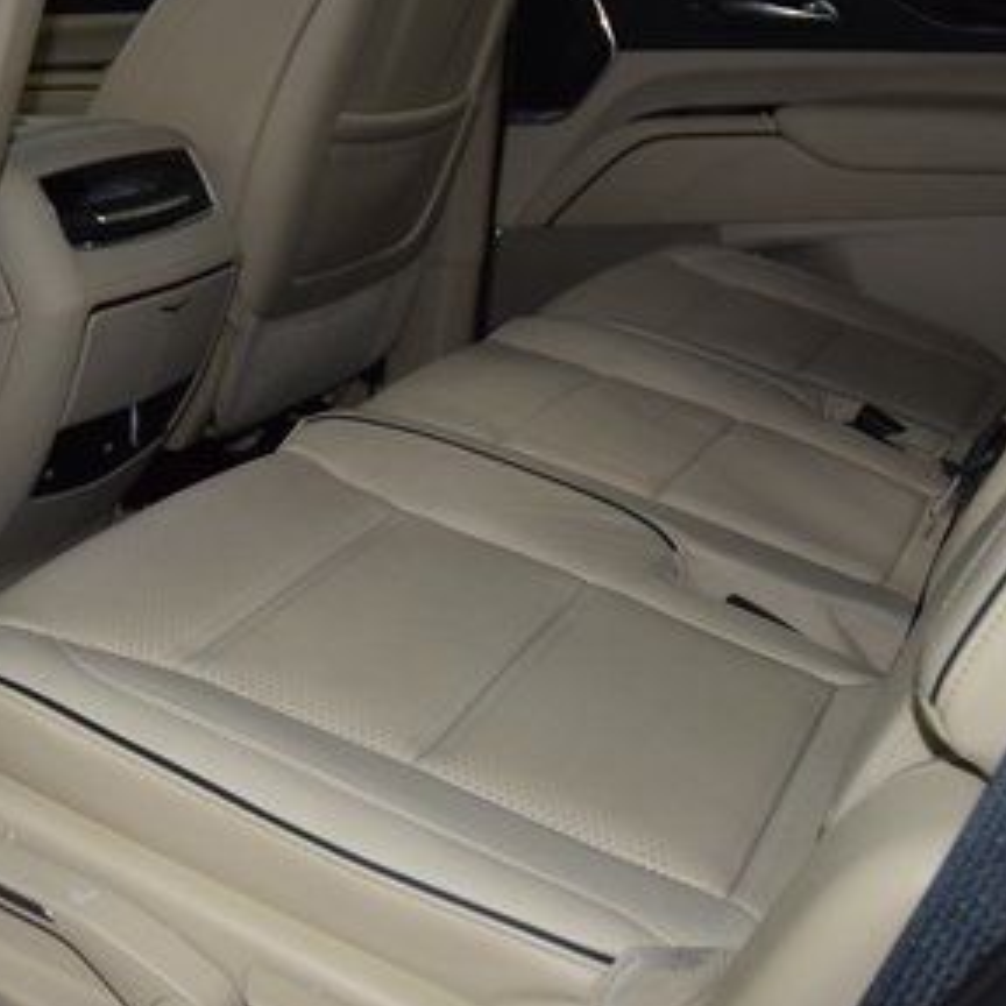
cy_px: 438
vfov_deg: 33.4
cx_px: 252
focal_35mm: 51
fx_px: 1677
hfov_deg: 32.8
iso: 1400
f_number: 3.5
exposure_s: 1/125
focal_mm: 18
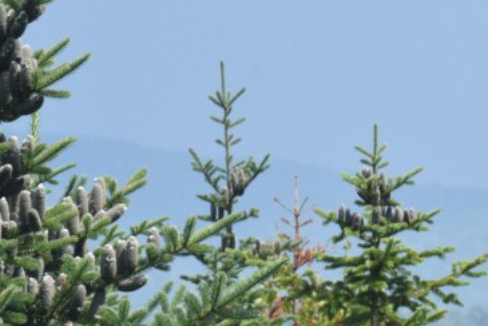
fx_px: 12033
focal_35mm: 887
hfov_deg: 2.3
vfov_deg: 1.6
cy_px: 214
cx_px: 711
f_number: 16
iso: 1600
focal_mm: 200
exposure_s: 1/1000
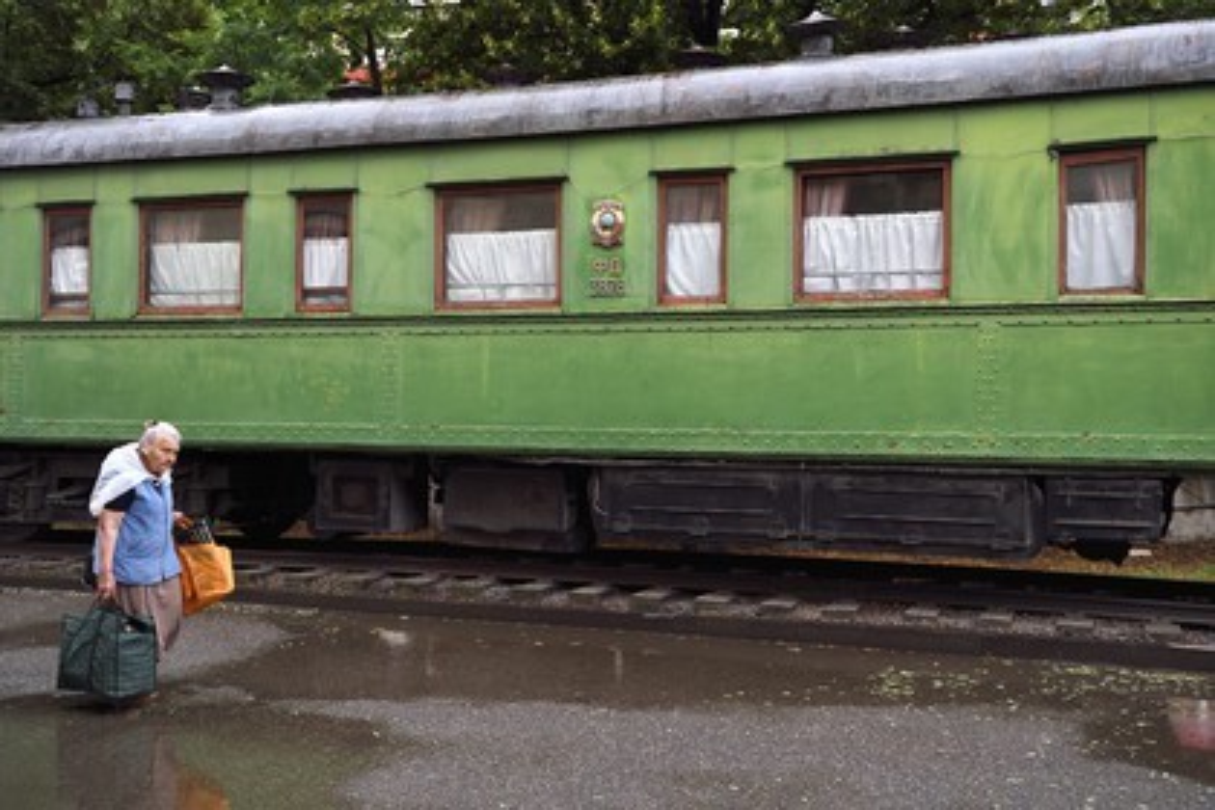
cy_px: 405
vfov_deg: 35.1
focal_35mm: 38
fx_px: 1282
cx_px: 608
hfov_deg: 50.7
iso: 1600
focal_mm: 38
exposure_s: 1/125
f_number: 4.5
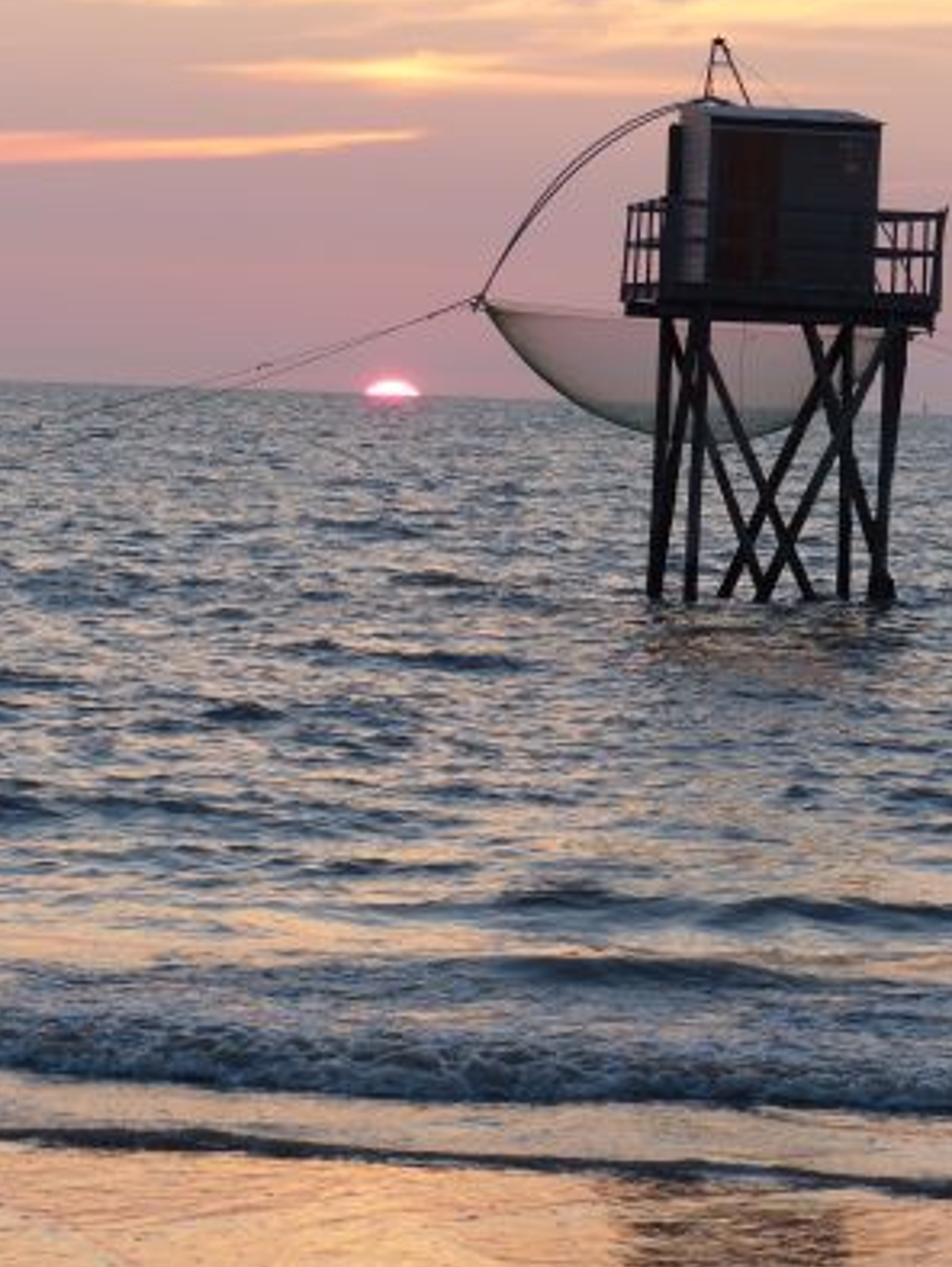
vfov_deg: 11.0
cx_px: 542
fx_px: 6593
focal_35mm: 180
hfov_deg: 8.3
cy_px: 759
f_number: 3.5
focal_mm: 25.6
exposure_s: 1/100
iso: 100
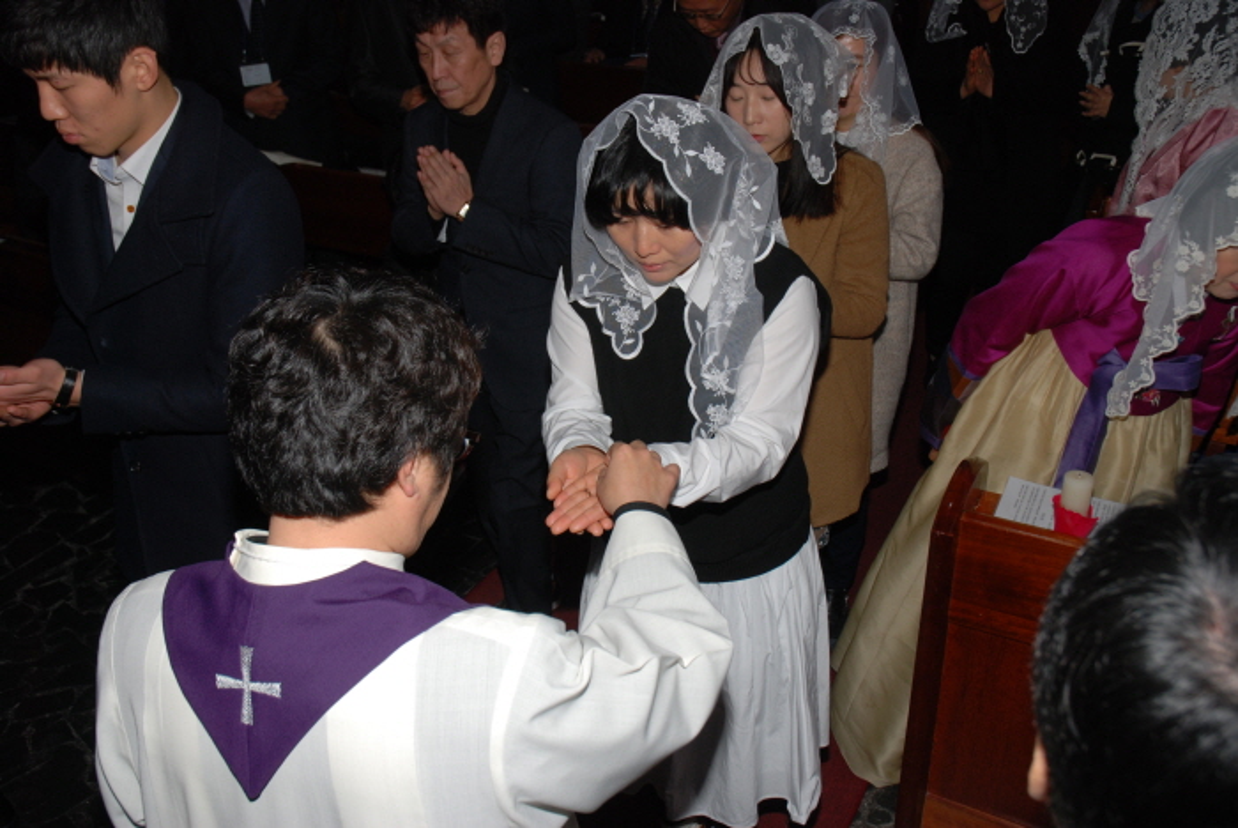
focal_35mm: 36
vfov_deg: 36.9
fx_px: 1239
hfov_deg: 53.1
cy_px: 414
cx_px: 619
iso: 200
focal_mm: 24
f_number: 8
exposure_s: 1/60
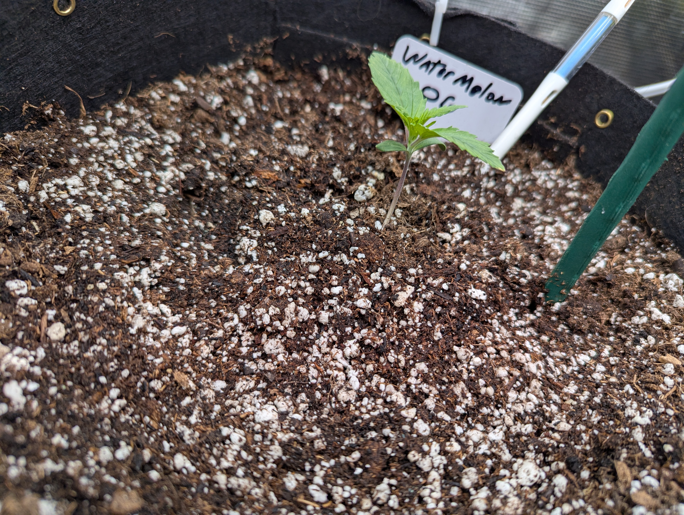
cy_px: 258
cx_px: 342
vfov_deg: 56.9
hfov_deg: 71.5
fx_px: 475
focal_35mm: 24
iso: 52
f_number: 1.85
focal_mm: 6.81
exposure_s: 1/618
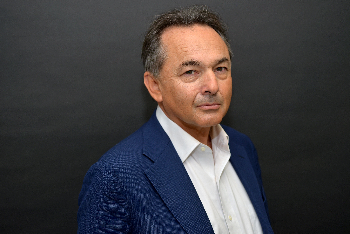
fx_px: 584
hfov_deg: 33.4
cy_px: 117
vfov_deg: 22.6
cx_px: 175
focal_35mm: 60
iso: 100
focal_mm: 60
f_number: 4
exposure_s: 1/60
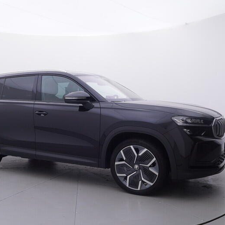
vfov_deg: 43.9
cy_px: 130
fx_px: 278
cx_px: 79
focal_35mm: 38
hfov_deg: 43.5
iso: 200
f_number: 5
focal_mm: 15
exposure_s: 1/80
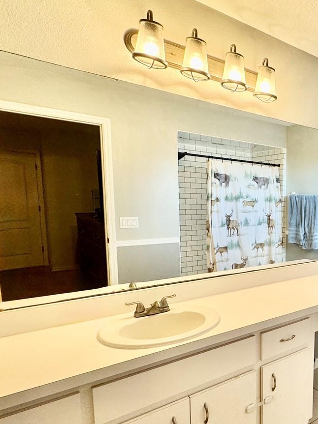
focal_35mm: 26
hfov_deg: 42.6
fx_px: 319
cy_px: 237
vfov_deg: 67.1
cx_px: 343
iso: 160
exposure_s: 1/120
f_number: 2.2
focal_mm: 2.22
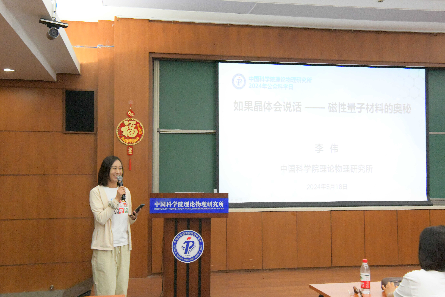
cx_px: 222
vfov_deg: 30.5
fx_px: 544
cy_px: 148
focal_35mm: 44
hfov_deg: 44.5
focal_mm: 44
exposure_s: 1/160
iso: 25600
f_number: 9
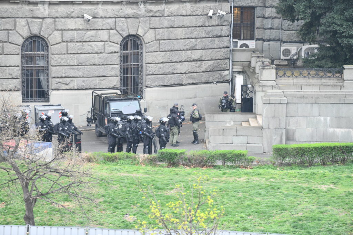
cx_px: 176
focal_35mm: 200
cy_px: 118
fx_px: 1961
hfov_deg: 10.3
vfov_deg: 6.9
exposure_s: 1/640
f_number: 4
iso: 1600
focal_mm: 200
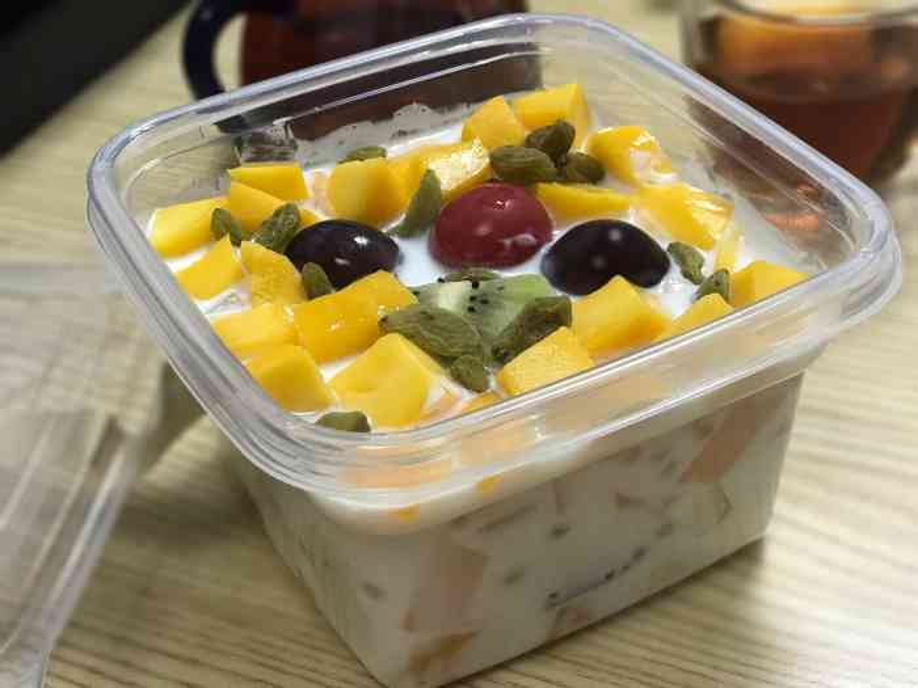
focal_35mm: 57
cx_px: 459
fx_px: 1512
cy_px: 344
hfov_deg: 33.8
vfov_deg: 25.7
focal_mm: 6.6
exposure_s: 1/50
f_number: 2.8
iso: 250
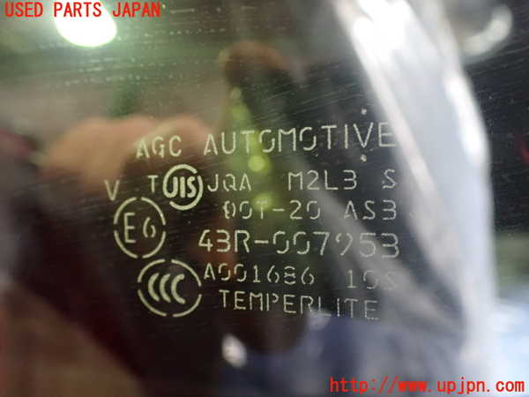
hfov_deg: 60.0
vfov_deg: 46.8
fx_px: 458
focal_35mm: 30
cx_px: 264
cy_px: 198
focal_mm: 5.4
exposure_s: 1/30
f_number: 2.3
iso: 1600
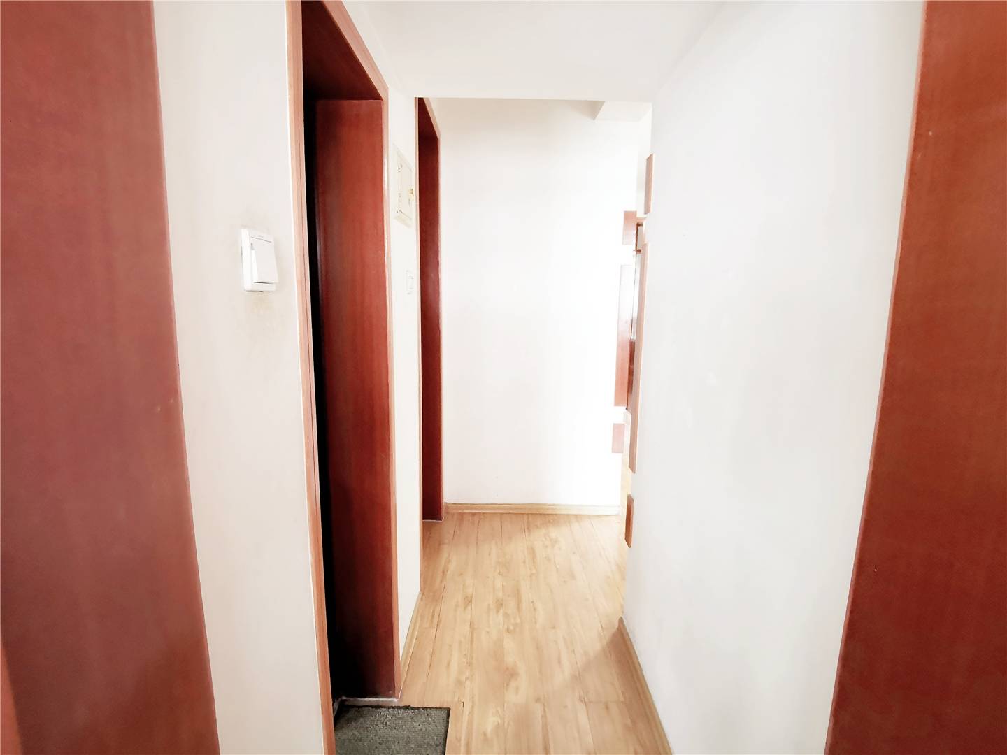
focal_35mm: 17
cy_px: 378
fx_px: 495
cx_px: 504
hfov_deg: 91.0
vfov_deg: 74.7
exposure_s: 1/25
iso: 640
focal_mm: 2.26
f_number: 2.2
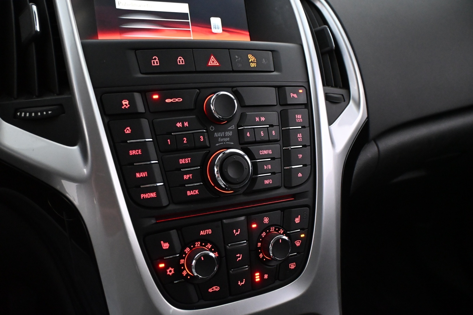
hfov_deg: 59.5
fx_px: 414
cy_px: 158
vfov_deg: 41.7
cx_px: 236
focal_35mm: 32
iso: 5000
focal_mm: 21
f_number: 4
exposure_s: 1/60
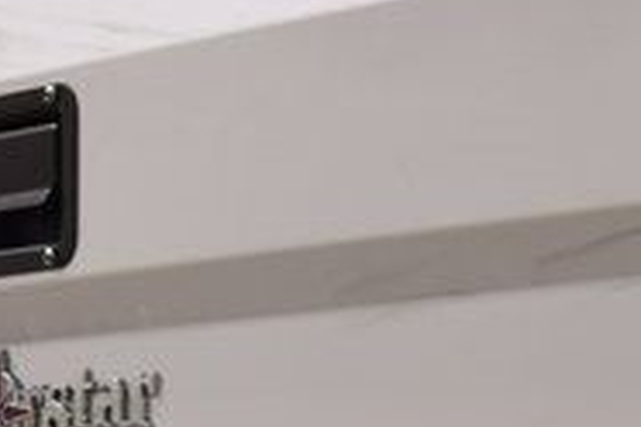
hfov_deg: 10.3
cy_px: 869
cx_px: 696
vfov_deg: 6.7
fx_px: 3525
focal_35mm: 198
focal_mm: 24
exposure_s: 1/30
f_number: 7.1
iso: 400
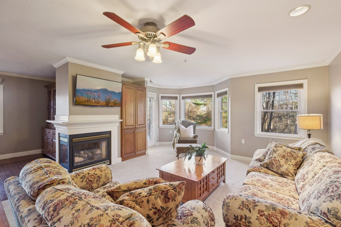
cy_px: 114
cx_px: 170
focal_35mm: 15
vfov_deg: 77.3
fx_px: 142
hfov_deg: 100.4
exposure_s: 1/10
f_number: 5.6
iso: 400
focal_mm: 10
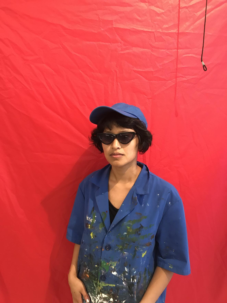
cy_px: 152
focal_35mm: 28
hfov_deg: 49.8
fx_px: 245
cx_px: 114
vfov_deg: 63.4
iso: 64
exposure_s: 1/15
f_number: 1.8
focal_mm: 3.99
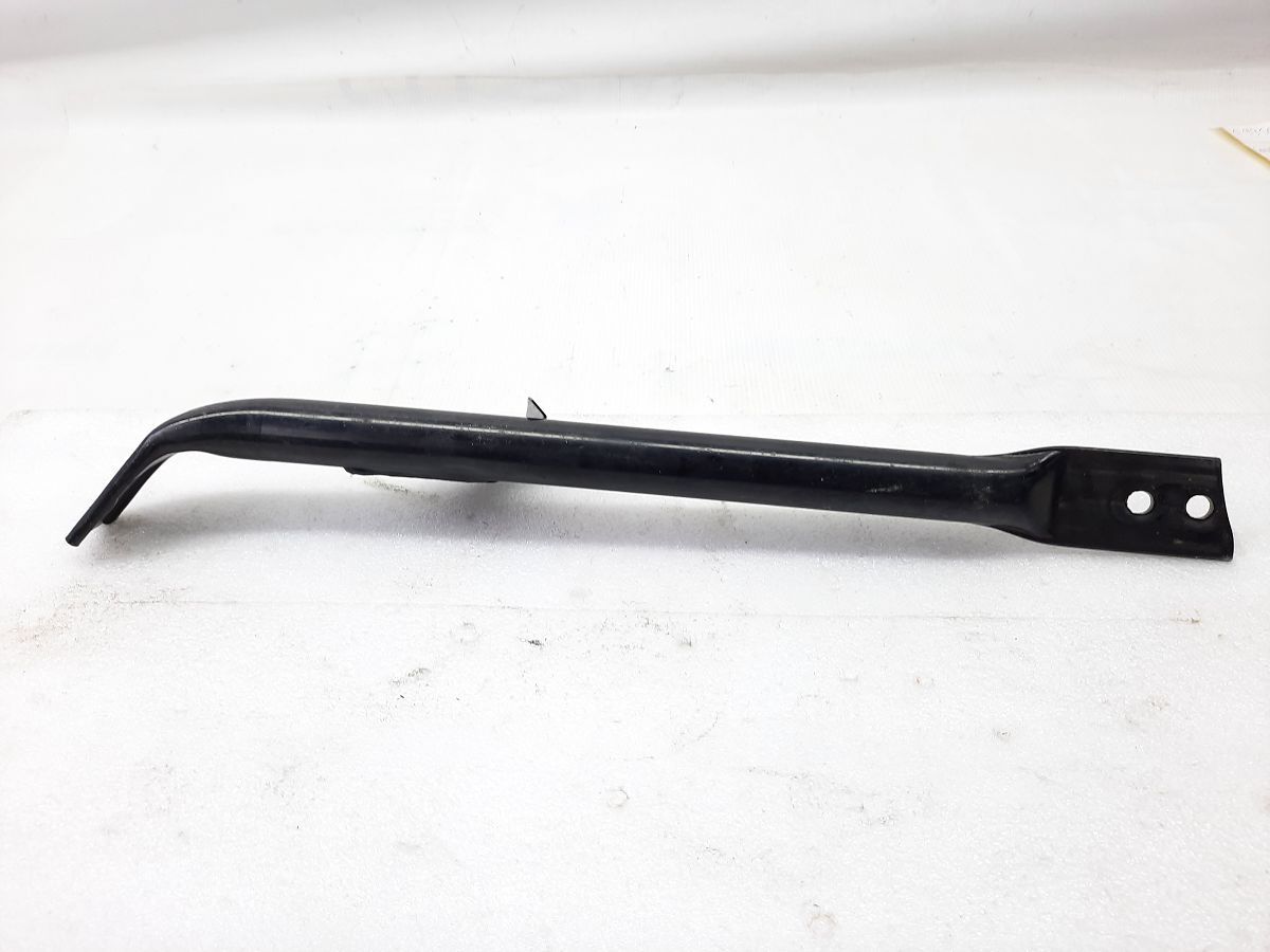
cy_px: 476
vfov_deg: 54.9
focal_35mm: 25
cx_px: 635
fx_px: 917
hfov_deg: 69.4
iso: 80
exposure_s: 1/50
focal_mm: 4.6
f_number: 2
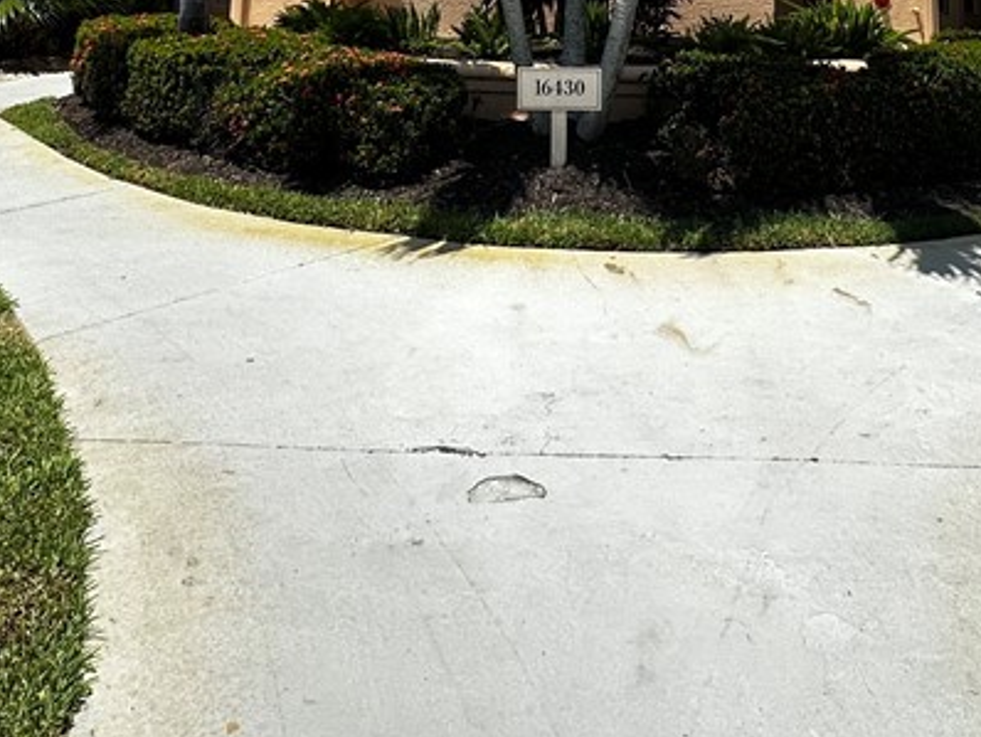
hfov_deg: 50.8
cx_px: 616
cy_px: -165
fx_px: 1021
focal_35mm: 36
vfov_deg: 32.3
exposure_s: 1/1511
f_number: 2.2
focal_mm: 2.22
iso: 50
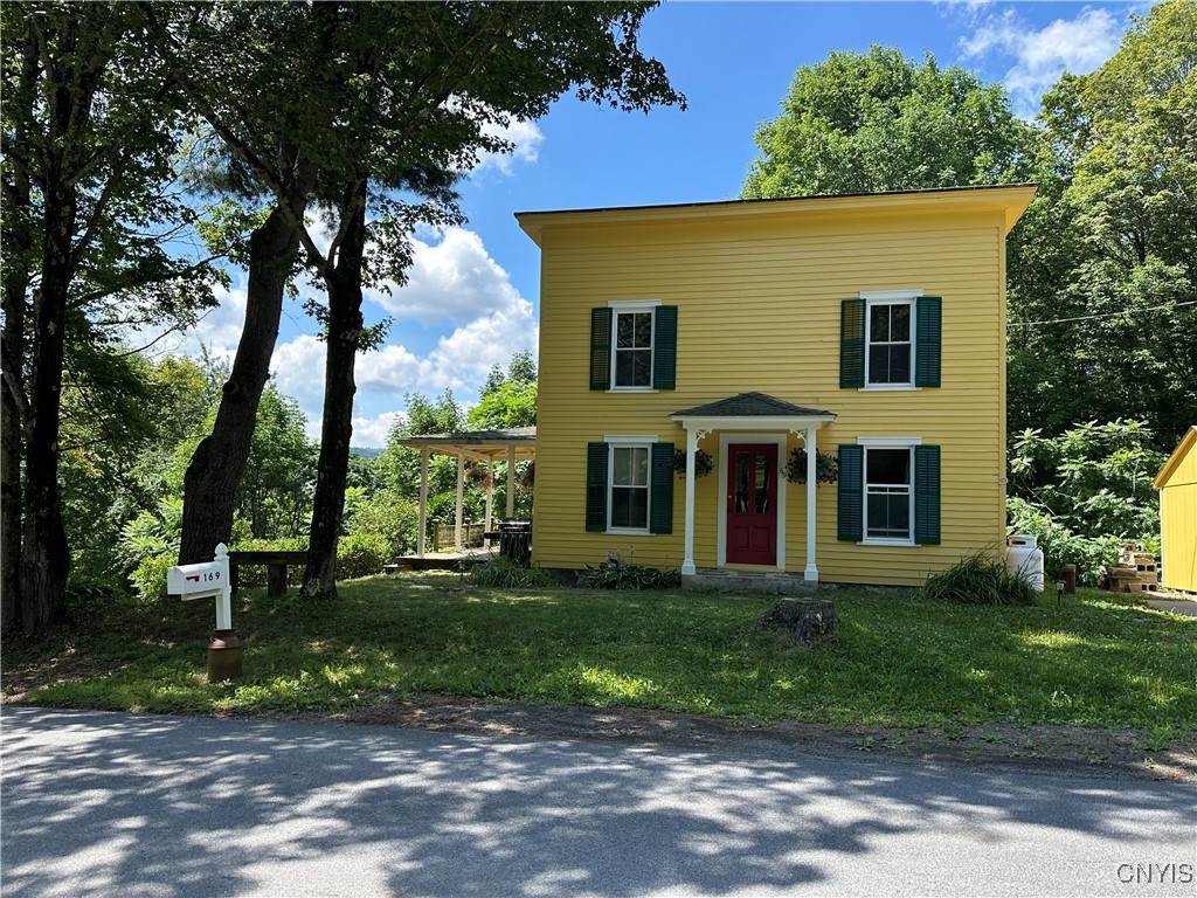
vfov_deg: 56.8
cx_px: 598
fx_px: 830
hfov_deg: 71.6
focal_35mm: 24
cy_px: 449
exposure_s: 1/1541
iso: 80
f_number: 1.78
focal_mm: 6.86
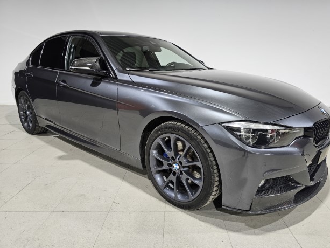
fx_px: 229
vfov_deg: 56.8
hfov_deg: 71.6
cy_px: 125
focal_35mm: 24
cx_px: 172
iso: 160
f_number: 1.7
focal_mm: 6.3
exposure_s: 1/100
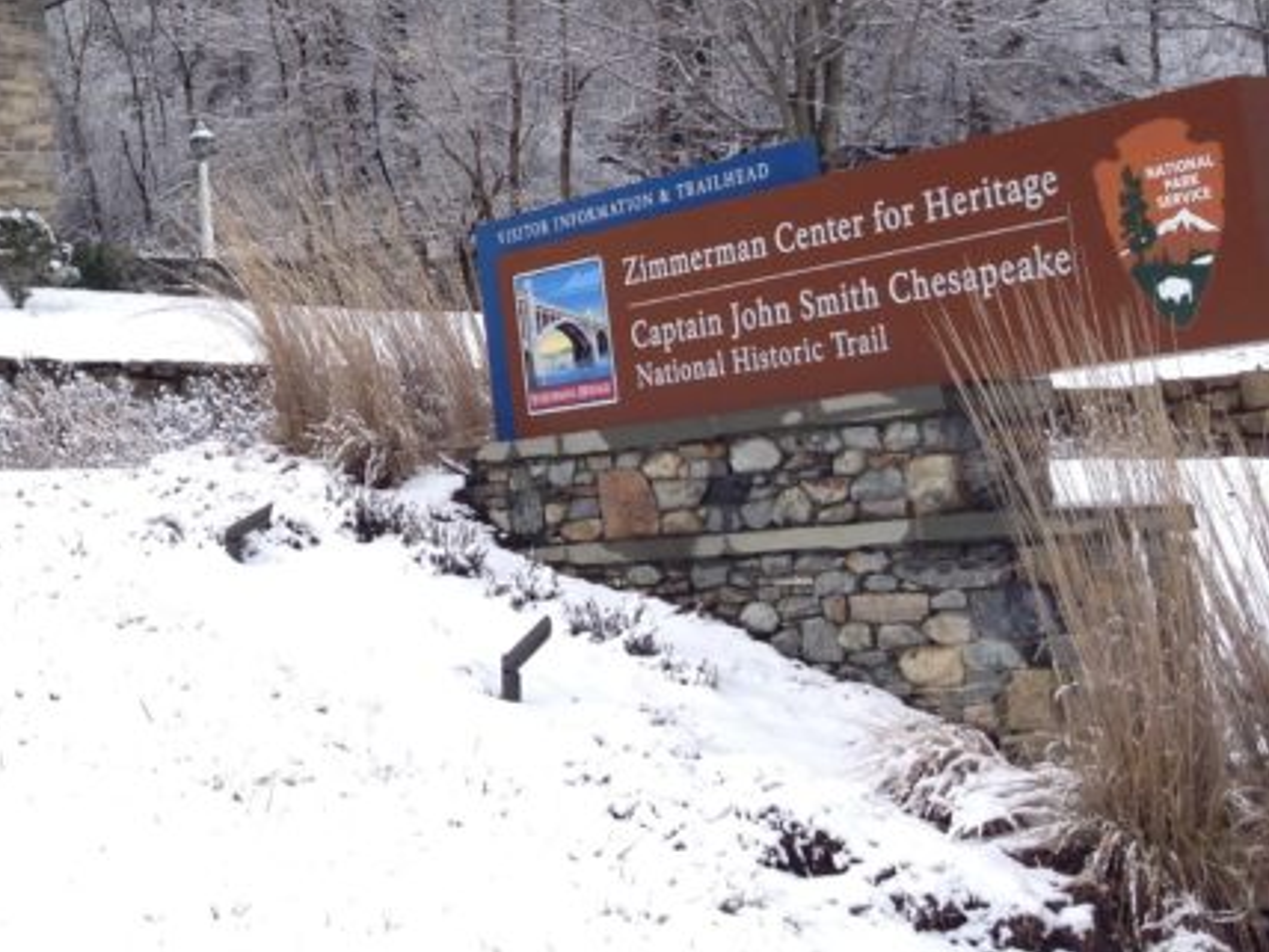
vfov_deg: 18.3
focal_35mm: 79
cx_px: -199
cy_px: 77
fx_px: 2896
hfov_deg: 23.0
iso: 50
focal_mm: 4.12
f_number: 2.4
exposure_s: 1/874
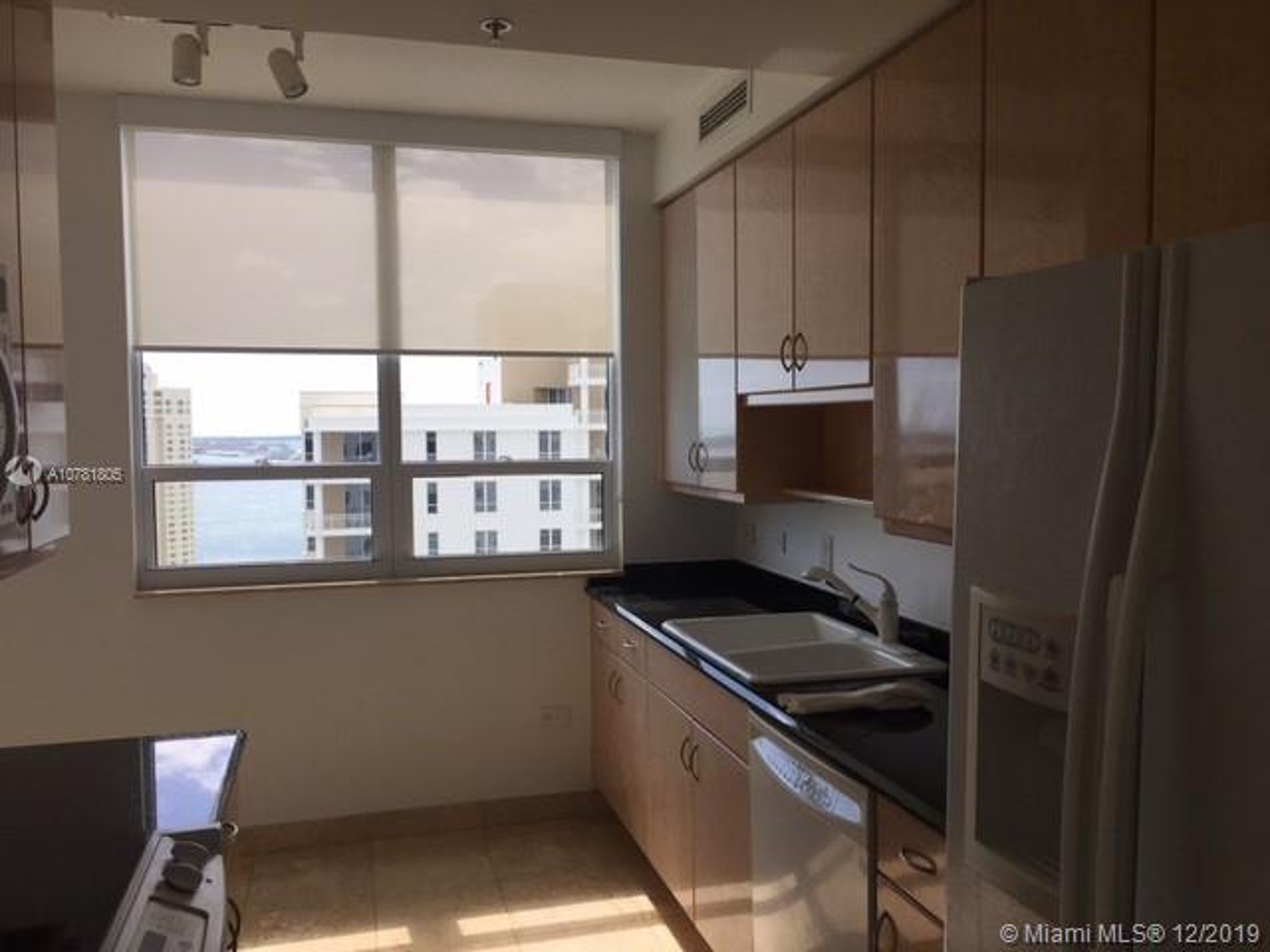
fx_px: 1064
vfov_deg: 48.2
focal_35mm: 29
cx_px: 635
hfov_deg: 61.7
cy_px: 476
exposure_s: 1/418
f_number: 2.2
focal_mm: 4.15
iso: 25
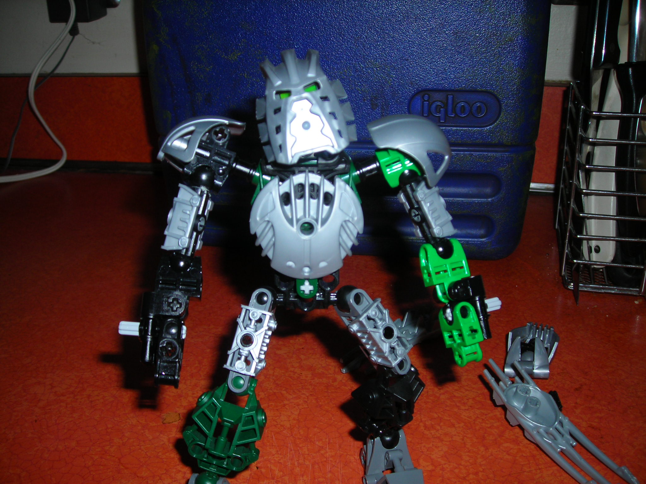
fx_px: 709
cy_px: 242
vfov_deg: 37.7
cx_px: 323
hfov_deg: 49.0
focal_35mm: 38
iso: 50
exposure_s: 1/60.1
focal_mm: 6.3
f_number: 3.2
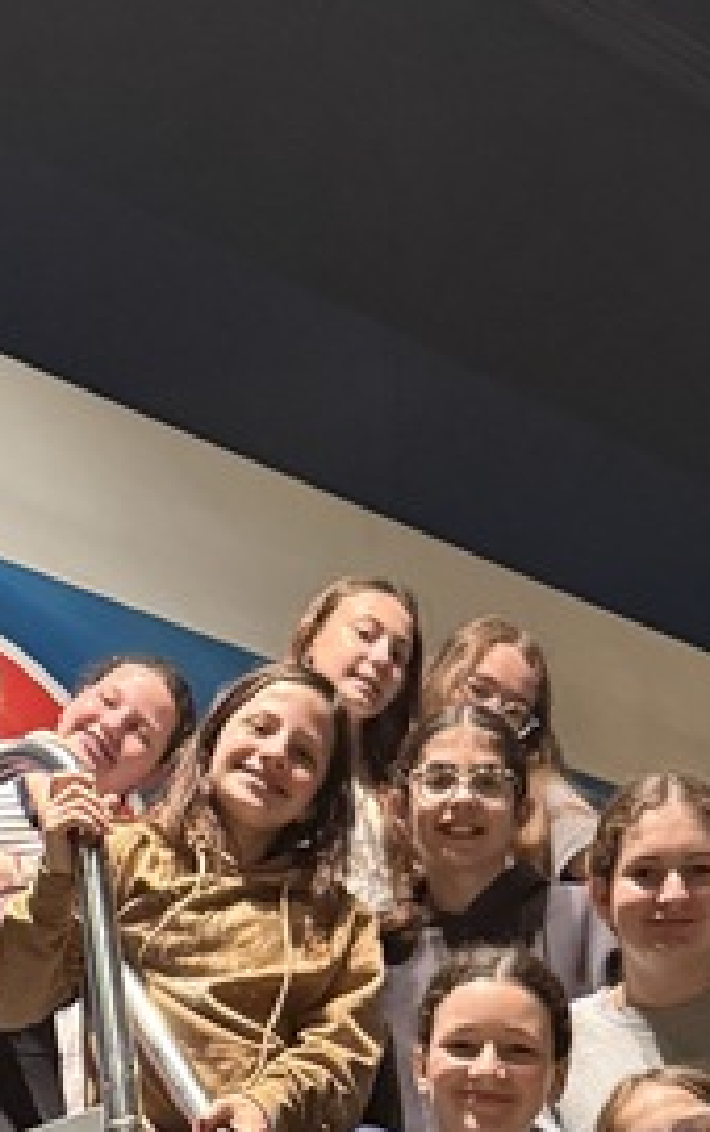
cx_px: 288
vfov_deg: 20.3
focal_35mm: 96
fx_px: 2964
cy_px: 1358
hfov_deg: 13.7
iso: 800
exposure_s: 1/60
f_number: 1.78
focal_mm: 6.76
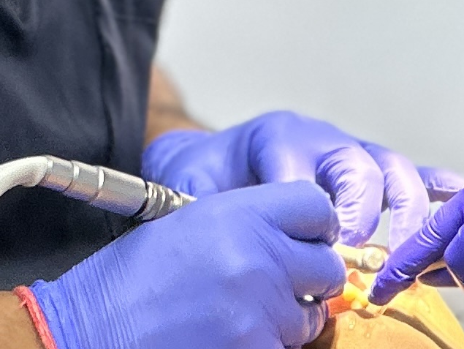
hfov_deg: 11.7
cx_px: 583
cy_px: -80
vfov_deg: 8.9
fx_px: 2213
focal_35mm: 165
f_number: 1.5
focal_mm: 5.7
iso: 80
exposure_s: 1/100
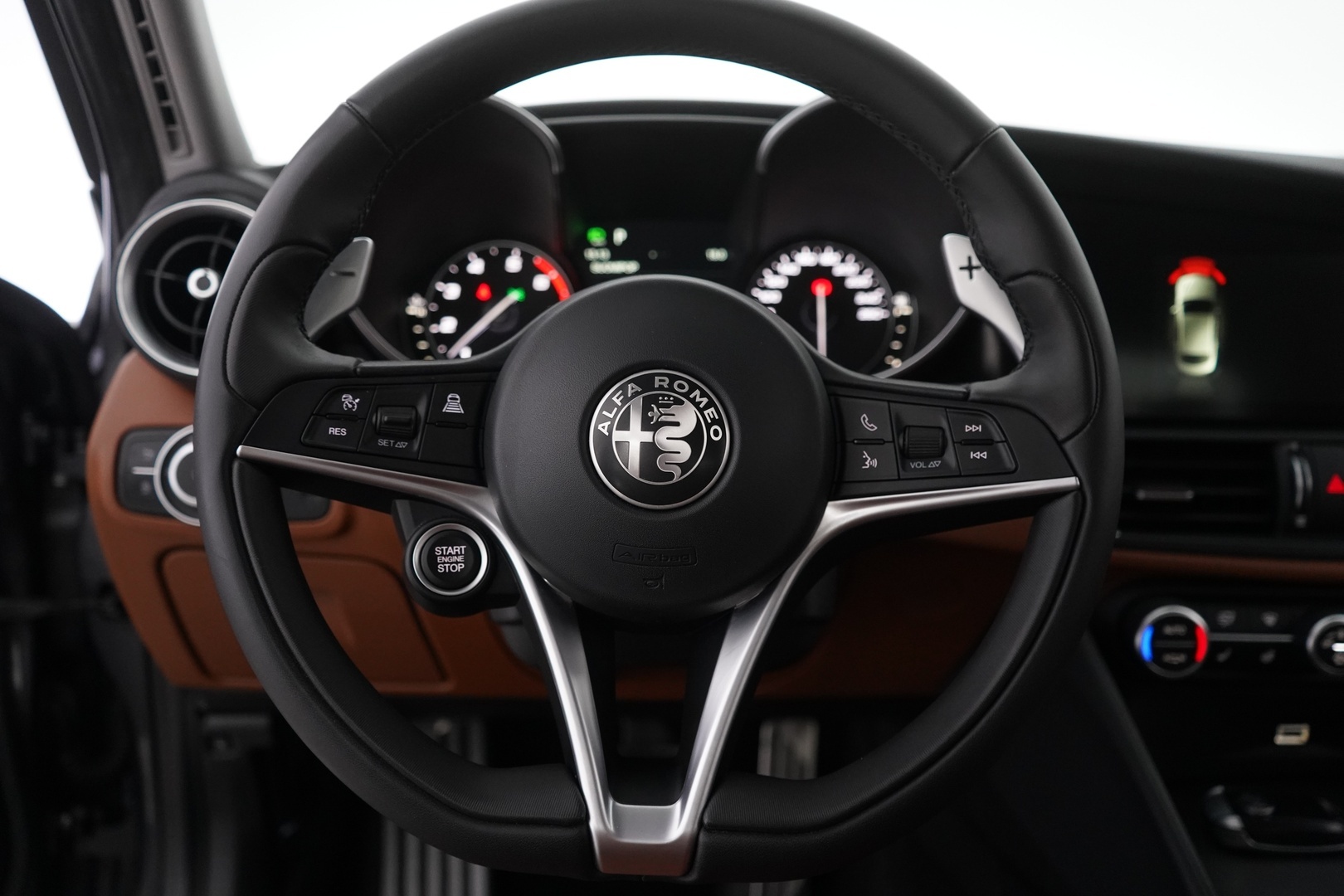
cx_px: 672
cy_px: 448
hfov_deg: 60.3
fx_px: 1157
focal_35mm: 31
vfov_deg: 42.3
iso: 4000
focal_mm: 31
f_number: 4
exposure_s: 1/60
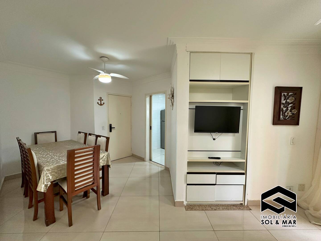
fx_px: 130
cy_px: 120
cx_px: 160
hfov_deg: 102.1
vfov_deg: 85.7
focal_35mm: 14
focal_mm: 2.22
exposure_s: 1/60
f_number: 2.2
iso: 200
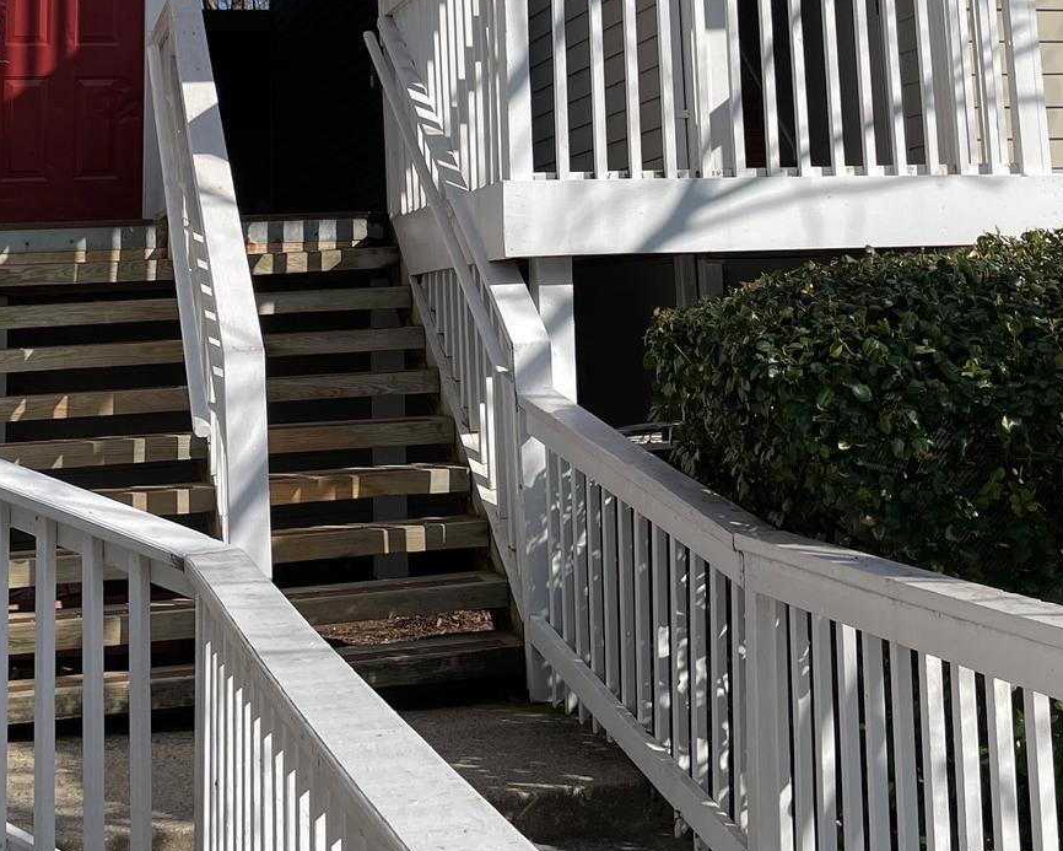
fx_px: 1888
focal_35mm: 60
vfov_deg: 24.0
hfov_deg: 31.4
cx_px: 643
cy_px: -48
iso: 50
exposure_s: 1/7299
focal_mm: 4.2
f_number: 1.6
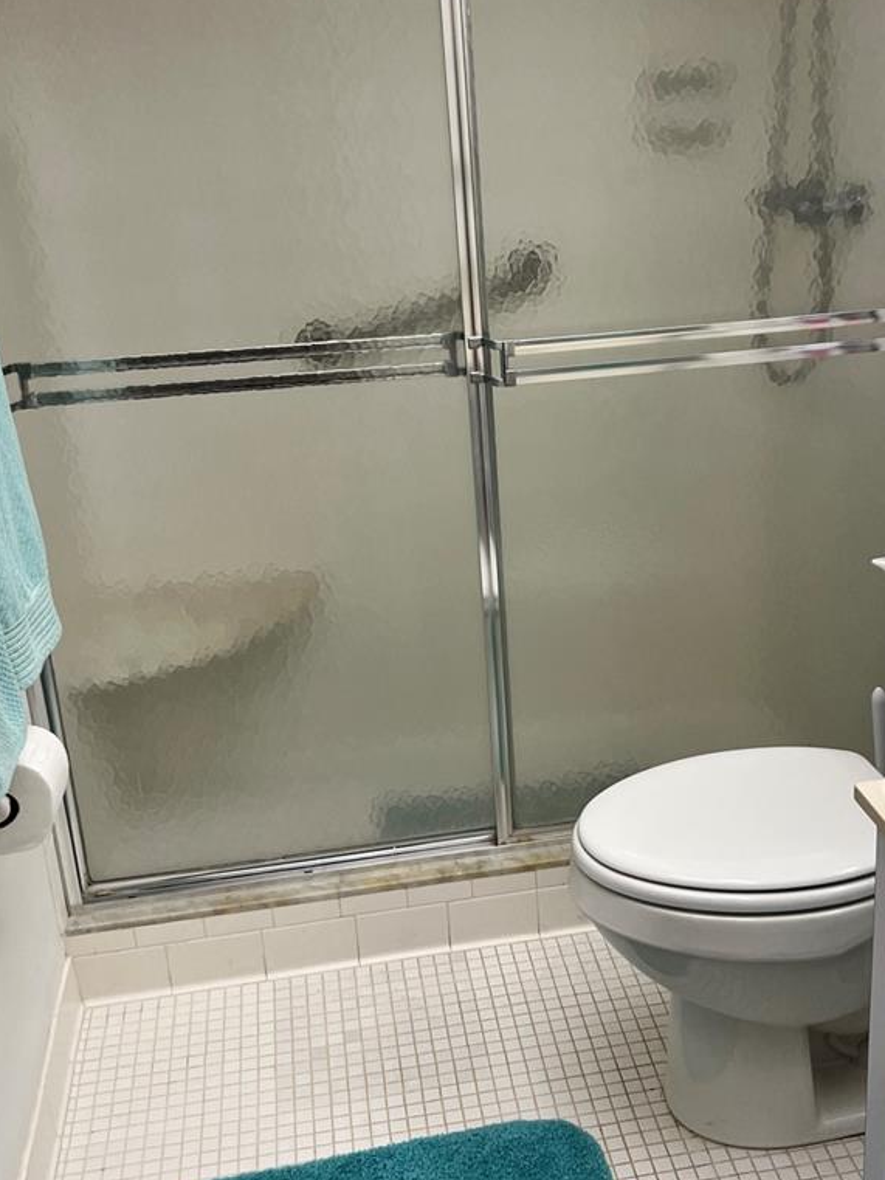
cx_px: 541
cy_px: 586
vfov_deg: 45.8
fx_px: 1397
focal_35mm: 41
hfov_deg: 35.0
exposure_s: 1/120
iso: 100
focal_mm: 5.7
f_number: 1.5
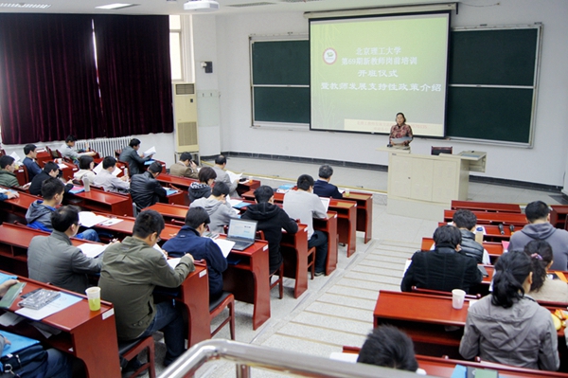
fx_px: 473
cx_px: 284
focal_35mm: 30
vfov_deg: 43.5
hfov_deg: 62.0
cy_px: 189
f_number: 4
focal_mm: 20
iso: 320
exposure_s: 1/40
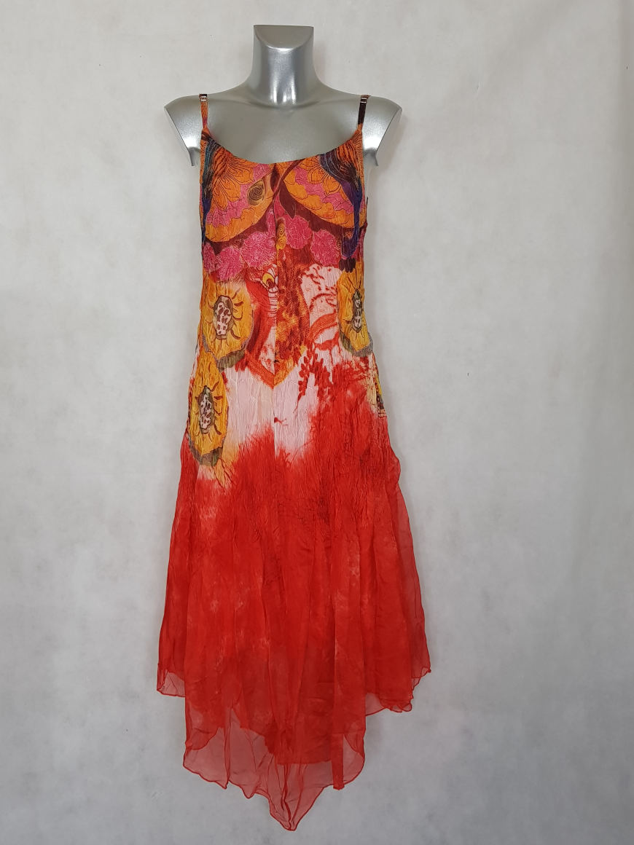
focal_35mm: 26
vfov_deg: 67.3
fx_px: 635
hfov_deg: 53.1
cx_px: 317
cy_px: 422
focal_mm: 4.2
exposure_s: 1/50
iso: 100
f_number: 1.7
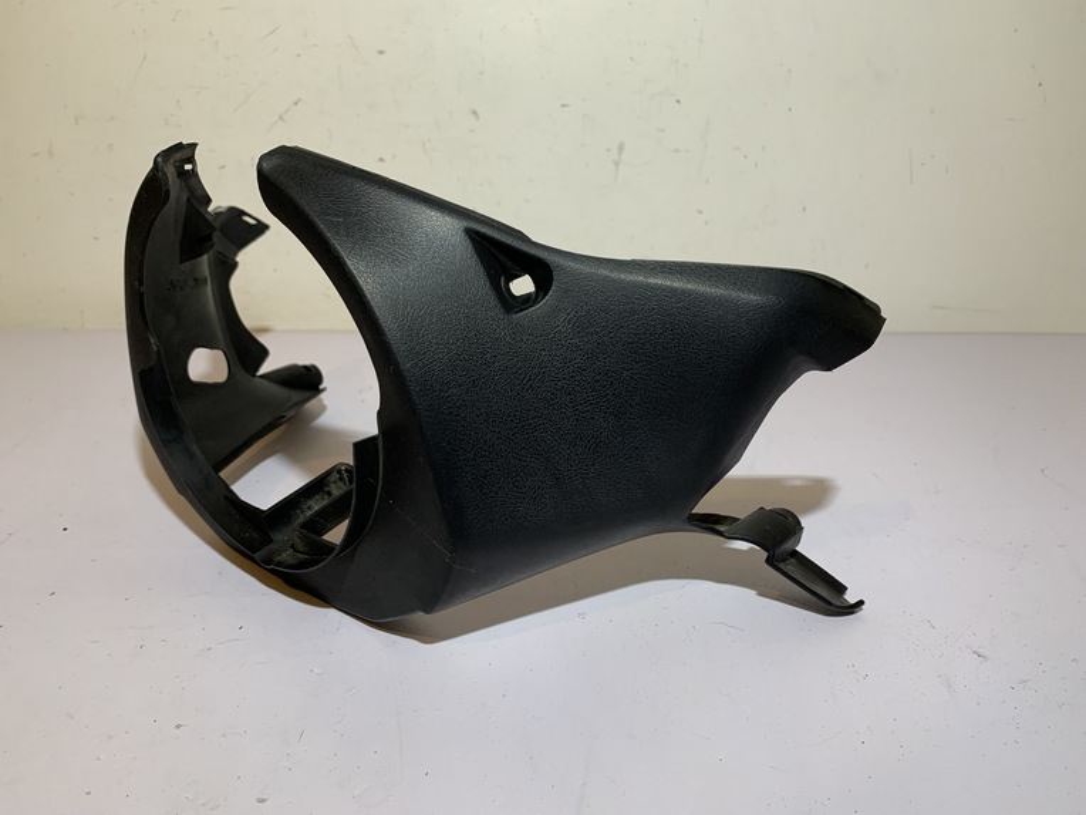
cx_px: 543
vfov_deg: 53.1
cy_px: 408
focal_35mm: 26
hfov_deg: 67.3
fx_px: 816
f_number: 1.8
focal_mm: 4.25
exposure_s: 1/121
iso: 80
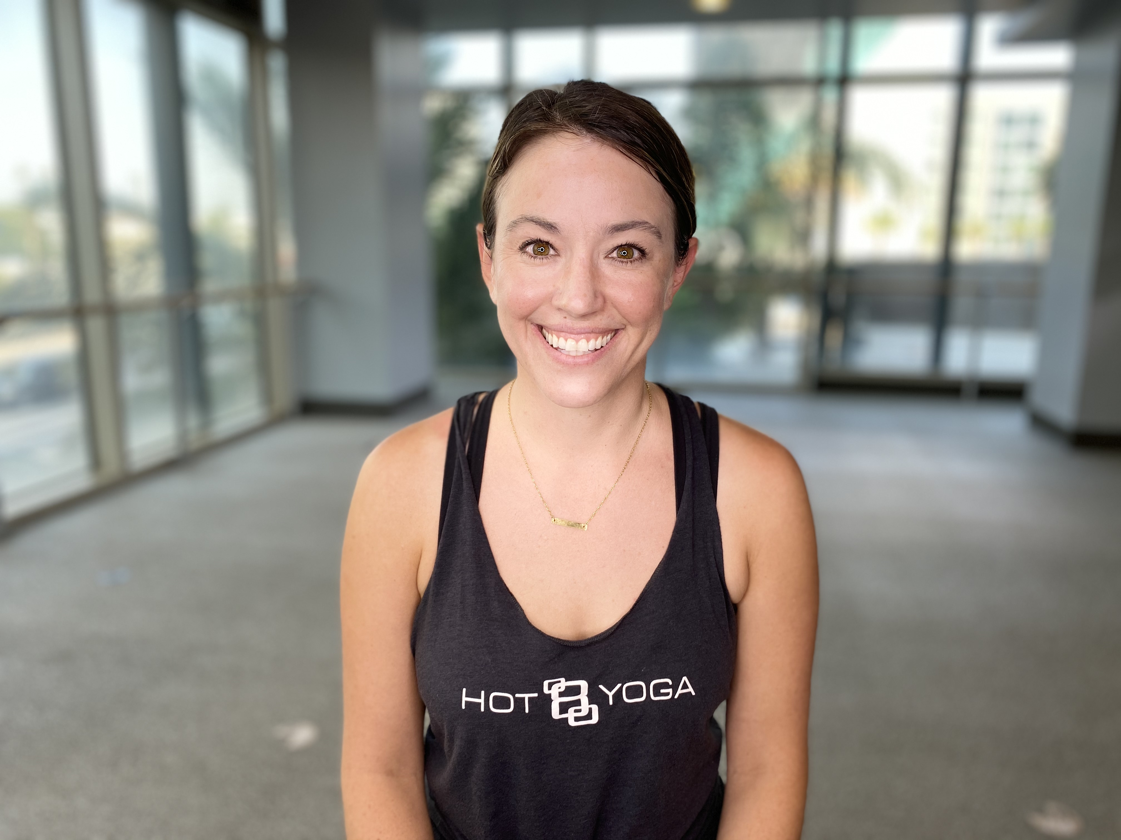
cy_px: 420
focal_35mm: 26
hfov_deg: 67.3
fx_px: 842
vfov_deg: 53.1
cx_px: 560
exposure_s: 1/163
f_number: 1.8
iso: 32
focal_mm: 4.25
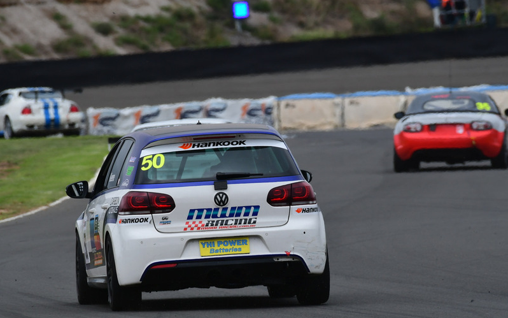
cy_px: 164
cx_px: 254
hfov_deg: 2.9
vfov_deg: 1.8
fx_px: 10191
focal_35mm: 736
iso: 320
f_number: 10
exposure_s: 1/640
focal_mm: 480
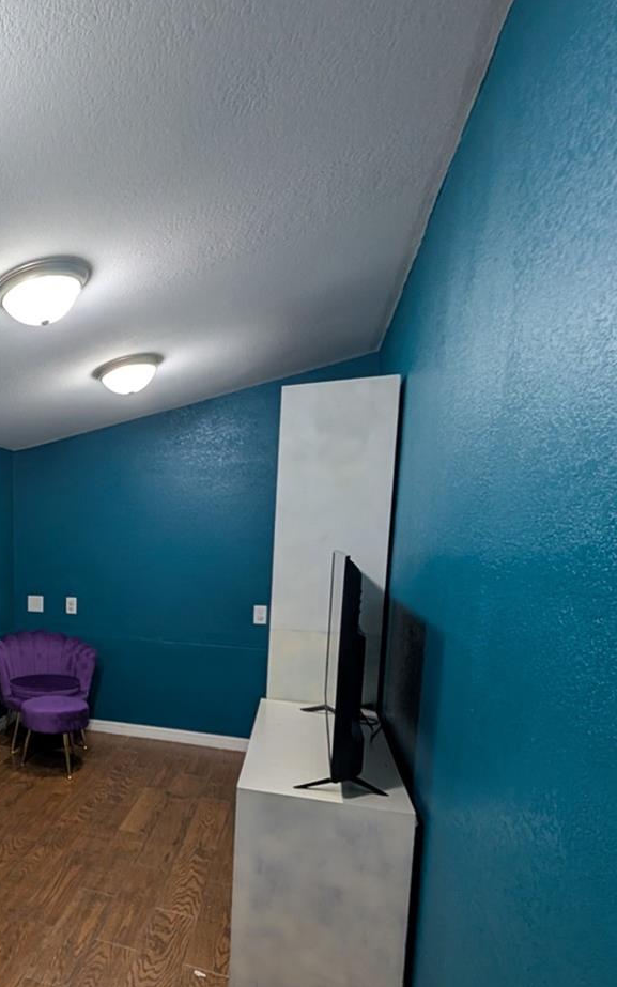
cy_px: 623
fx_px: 592
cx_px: -11
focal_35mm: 22
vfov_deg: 78.1
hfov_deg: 45.7
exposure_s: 1/28.5
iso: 59
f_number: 1.7
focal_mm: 2.02
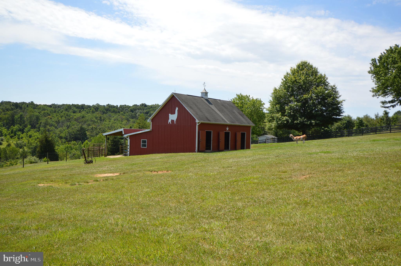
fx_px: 401
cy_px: 133
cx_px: 200
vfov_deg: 36.8
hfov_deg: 53.2
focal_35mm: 36
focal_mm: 24
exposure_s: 1/250
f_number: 8
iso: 100
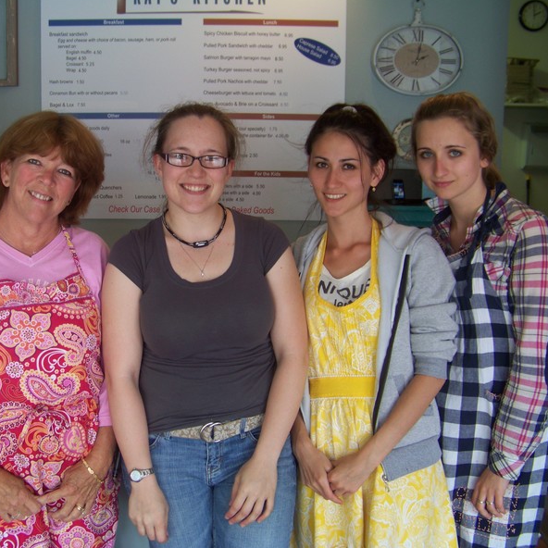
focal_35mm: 43
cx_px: 199
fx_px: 770
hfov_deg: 38.9
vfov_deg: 39.2
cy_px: 271
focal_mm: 5.85
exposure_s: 1/30
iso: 65
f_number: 2.8
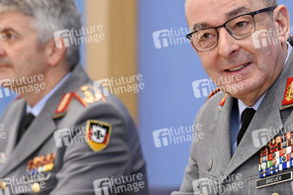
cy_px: 61
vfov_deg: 6.4
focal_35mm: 213
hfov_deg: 9.7
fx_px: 1733
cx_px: 192
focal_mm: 140
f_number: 5
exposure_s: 1/640
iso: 3200
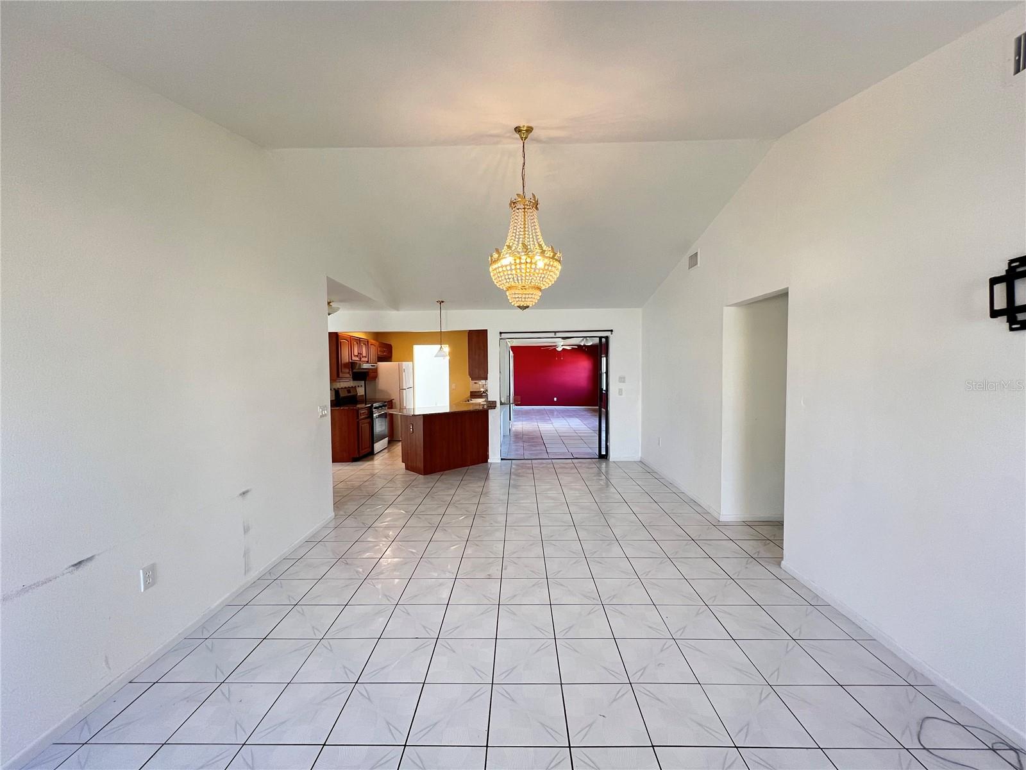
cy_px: 385
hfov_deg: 106.2
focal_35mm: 13
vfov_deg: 89.9
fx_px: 385
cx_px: 513
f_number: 1.8
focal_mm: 1.57
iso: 200
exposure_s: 1/60
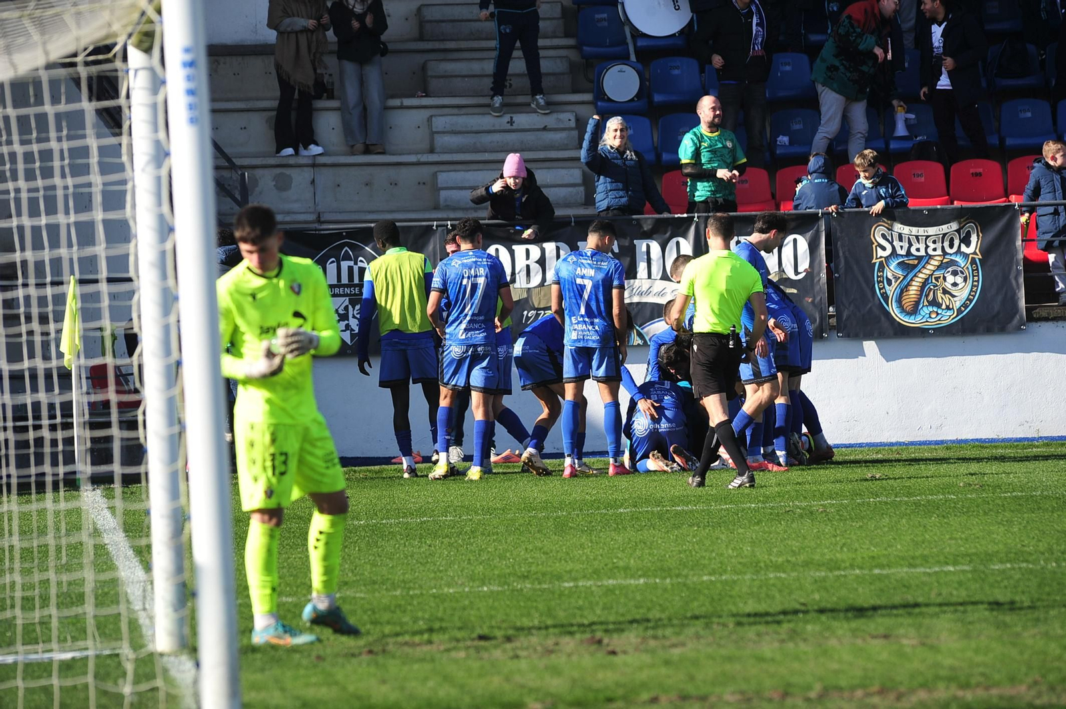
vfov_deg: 4.6
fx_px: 8878
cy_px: 354
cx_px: 533
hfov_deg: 6.9
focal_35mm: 300
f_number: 5.6
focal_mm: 300
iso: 400
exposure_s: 1/1250
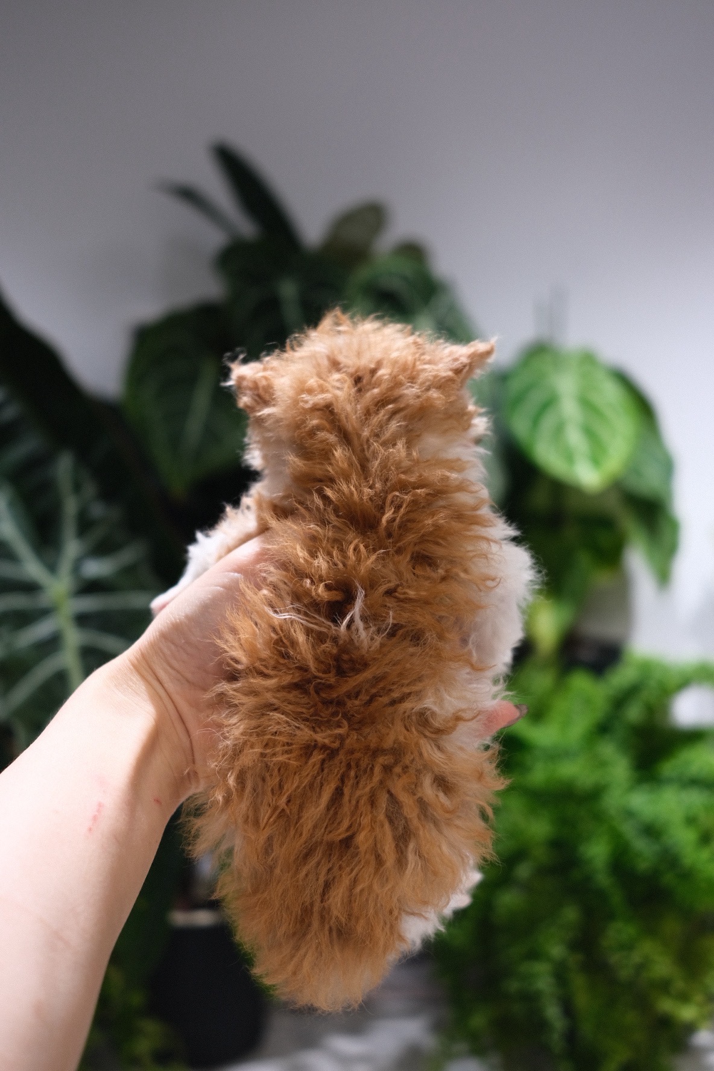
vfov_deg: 47.4
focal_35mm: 41
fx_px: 1220
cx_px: 357
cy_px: 536
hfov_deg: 32.6
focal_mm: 27
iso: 320
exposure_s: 1/250
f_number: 2.8
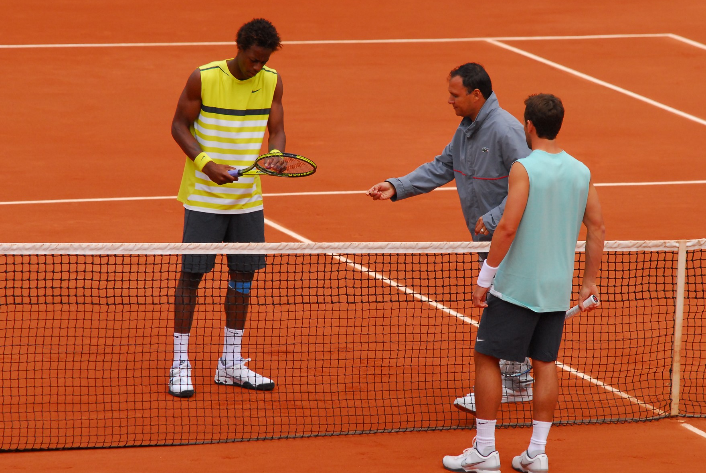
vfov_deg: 4.3
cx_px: 376
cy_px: 250
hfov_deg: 6.4
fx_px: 6314
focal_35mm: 322
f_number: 5
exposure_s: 1/3000
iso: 640
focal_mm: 195
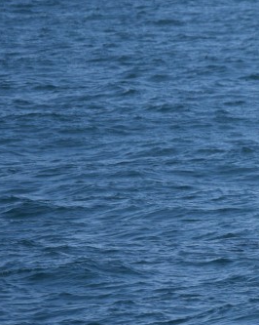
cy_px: 129
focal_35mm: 709
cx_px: 454
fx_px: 6795
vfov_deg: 2.7
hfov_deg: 2.2
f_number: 5.6
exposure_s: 1/1600
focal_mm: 155
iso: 200
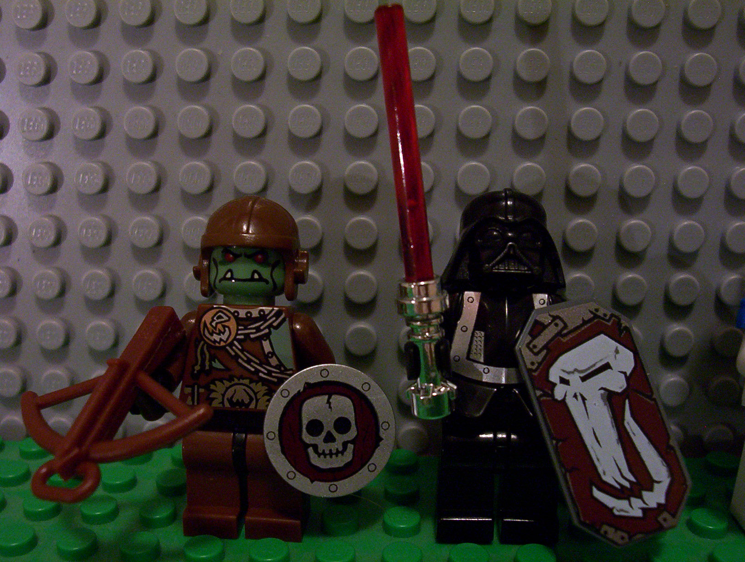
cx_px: 372
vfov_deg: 33.7
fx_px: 928
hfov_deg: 43.8
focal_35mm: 43
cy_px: 281
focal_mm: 5.77
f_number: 2.73
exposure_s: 1/8
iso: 200
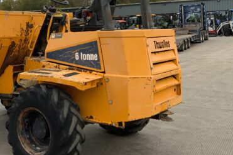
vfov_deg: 25.7
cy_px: 40
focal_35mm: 52
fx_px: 336
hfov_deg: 37.3
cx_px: 60
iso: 16
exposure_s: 1/223
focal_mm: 3
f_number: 1.8
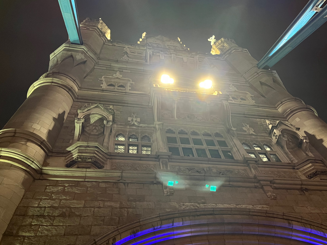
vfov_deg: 44.1
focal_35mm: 32
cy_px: 132
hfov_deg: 56.6
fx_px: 302
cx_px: 187
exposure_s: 1/36
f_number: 1.6
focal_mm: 5.1
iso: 640
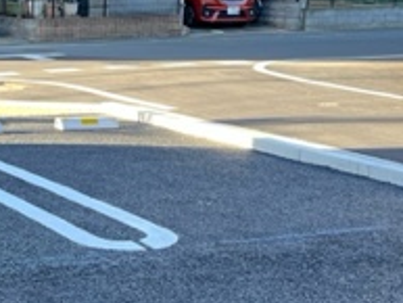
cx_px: -27
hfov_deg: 21.7
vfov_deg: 17.2
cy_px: 176
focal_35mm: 86
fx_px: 1002
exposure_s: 1/140
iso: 64
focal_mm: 5.1
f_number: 1.6
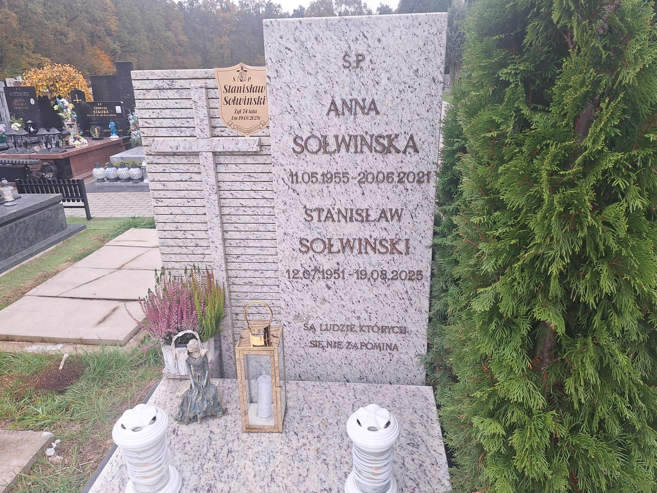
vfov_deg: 56.8
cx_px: 327
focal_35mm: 24
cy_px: 238
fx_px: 456
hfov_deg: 71.6
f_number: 1.8
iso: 40
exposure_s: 1/165
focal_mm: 5.54
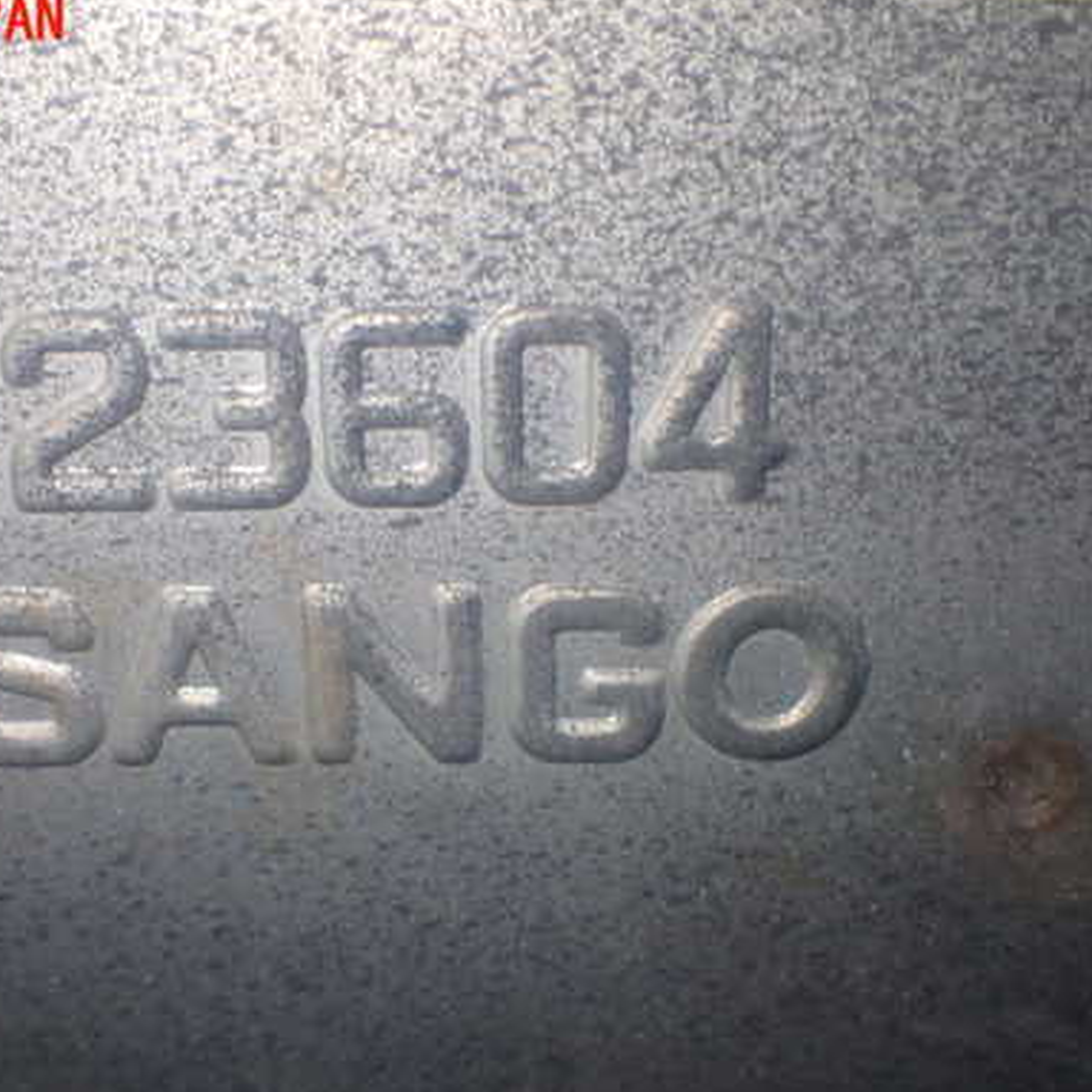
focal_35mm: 50
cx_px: 403
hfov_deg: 33.8
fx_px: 1785
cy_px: 629
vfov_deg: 34.0
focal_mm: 6.37
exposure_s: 1/40
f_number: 2.5
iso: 200
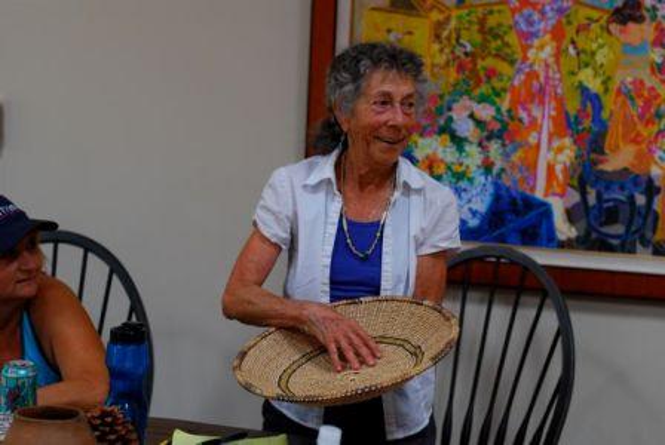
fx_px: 1387
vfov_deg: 18.2
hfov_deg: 27.0
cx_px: 332
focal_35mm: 75
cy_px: 222
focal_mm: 50
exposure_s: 1/200
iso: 400
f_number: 2.8
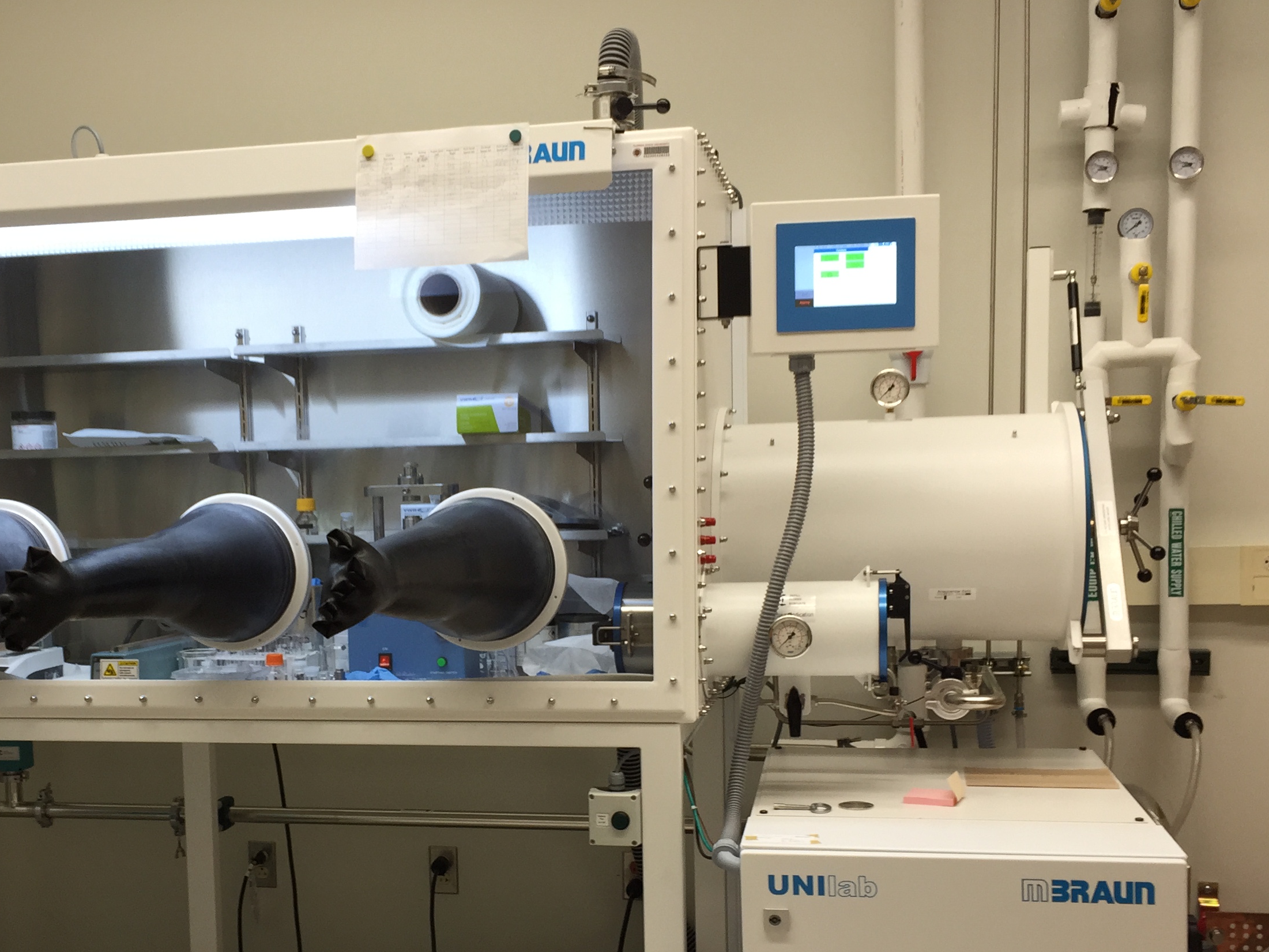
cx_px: 509
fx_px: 1576
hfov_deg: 43.6
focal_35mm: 43
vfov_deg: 33.3
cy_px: 632
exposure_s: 1/60
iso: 40
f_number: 2.2
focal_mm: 4.15
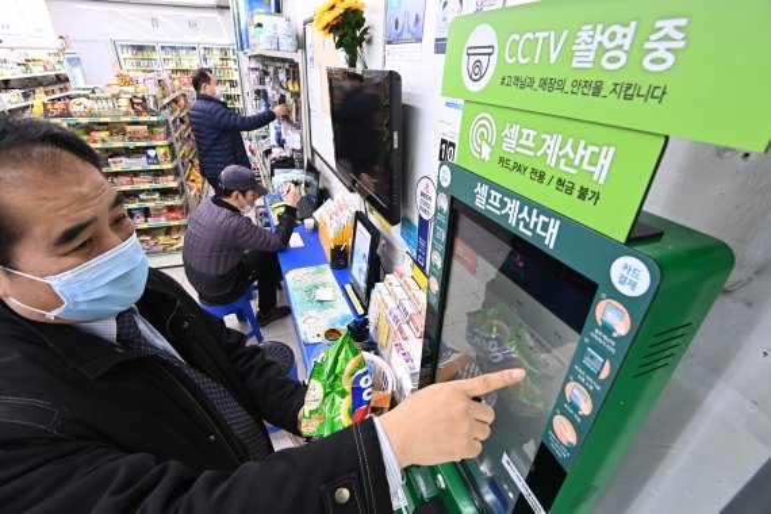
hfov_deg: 96.7
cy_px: 257
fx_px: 343
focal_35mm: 16
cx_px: 386
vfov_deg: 73.7
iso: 2000
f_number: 7.1
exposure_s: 1/80
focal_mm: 16
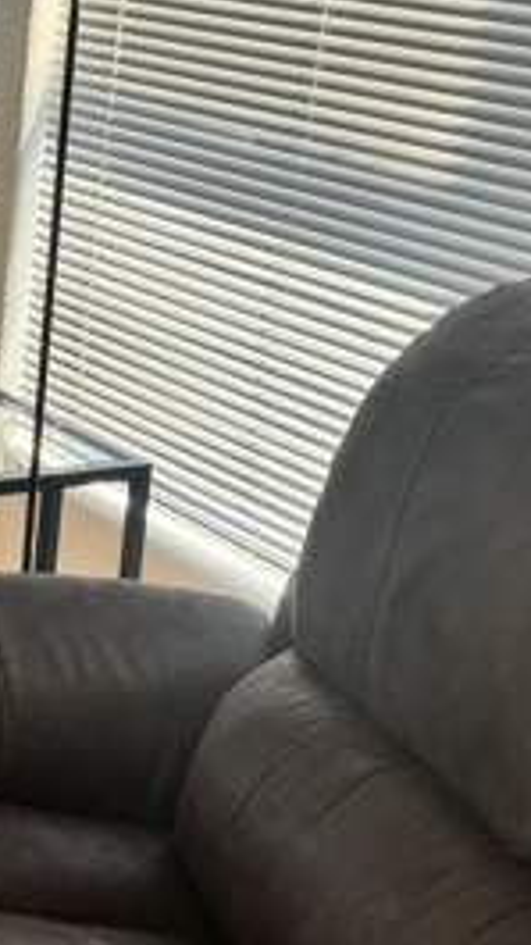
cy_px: 250
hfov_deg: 14.5
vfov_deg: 26.5
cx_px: -196
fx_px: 1978
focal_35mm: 79
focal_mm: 6.76
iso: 80
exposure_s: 1/301
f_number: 1.78
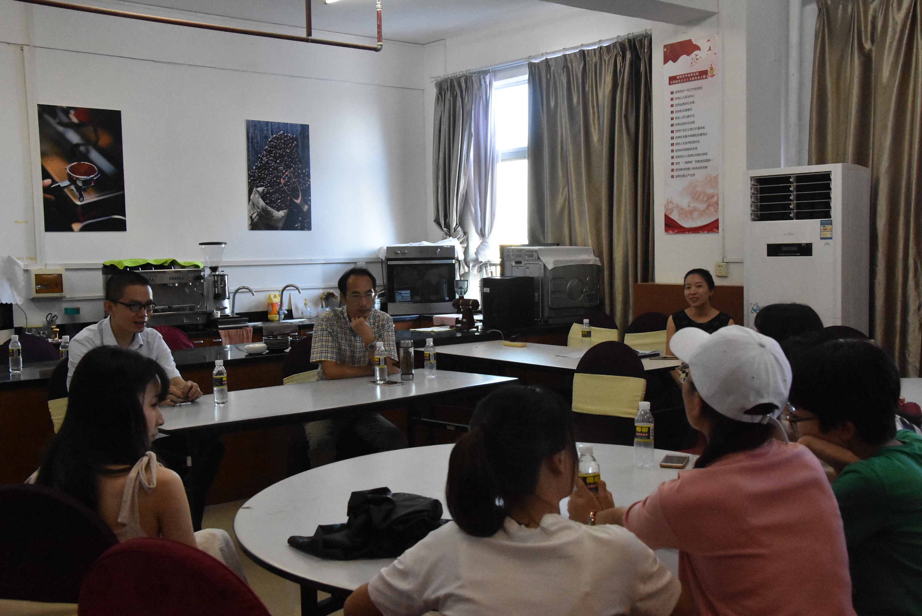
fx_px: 1000
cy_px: 308
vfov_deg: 34.3
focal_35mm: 39
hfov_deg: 49.5
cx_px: 461
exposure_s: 1/180
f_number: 8
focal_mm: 26
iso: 7200
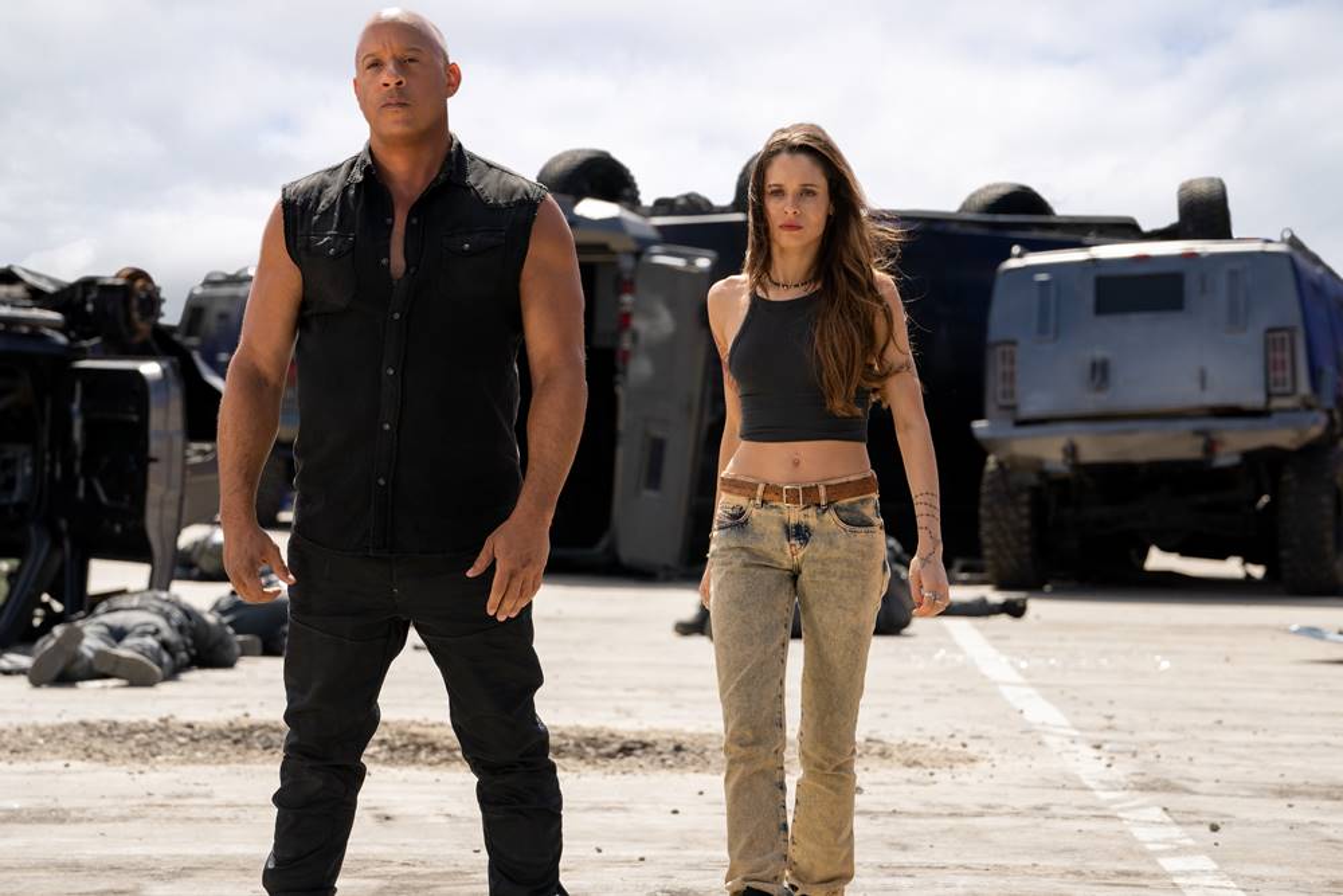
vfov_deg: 8.5
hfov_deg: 12.7
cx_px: 672
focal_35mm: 162
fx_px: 6044
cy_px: 448
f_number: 8
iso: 800
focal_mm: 162
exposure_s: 1/2000
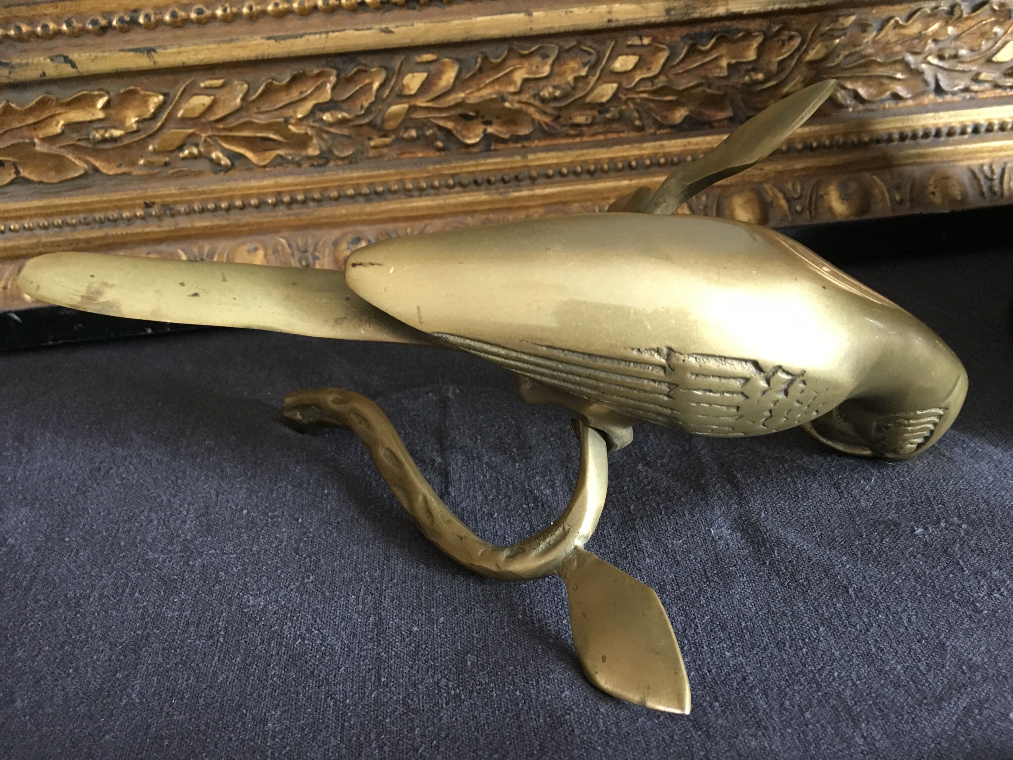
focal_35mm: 29
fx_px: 849
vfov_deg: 48.2
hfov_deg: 61.7
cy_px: 380
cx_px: 506
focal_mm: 4.15
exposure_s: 1/20
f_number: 2.2
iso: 200
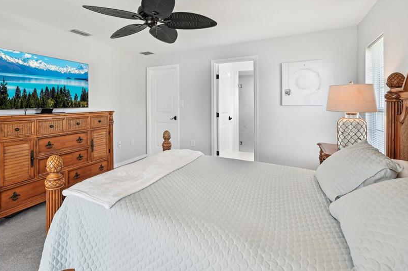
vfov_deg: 66.3
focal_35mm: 18
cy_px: 102
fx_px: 204
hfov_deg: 89.1
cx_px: 167
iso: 400
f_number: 8
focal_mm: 14
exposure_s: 1/25
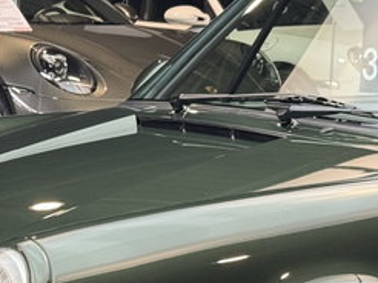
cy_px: 348
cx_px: 141
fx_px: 1636
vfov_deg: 9.7
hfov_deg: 13.2
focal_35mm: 150
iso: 200
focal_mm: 6.76
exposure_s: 1/50
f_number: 1.78
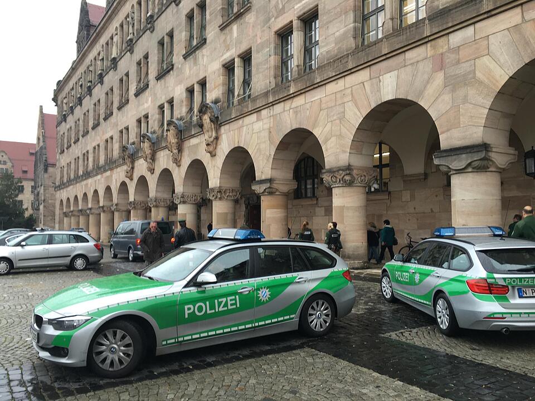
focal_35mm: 29
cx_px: 268
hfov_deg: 61.7
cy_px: 200
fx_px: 448
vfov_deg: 48.2
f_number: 2.2
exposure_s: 1/50
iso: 32
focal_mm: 4.15
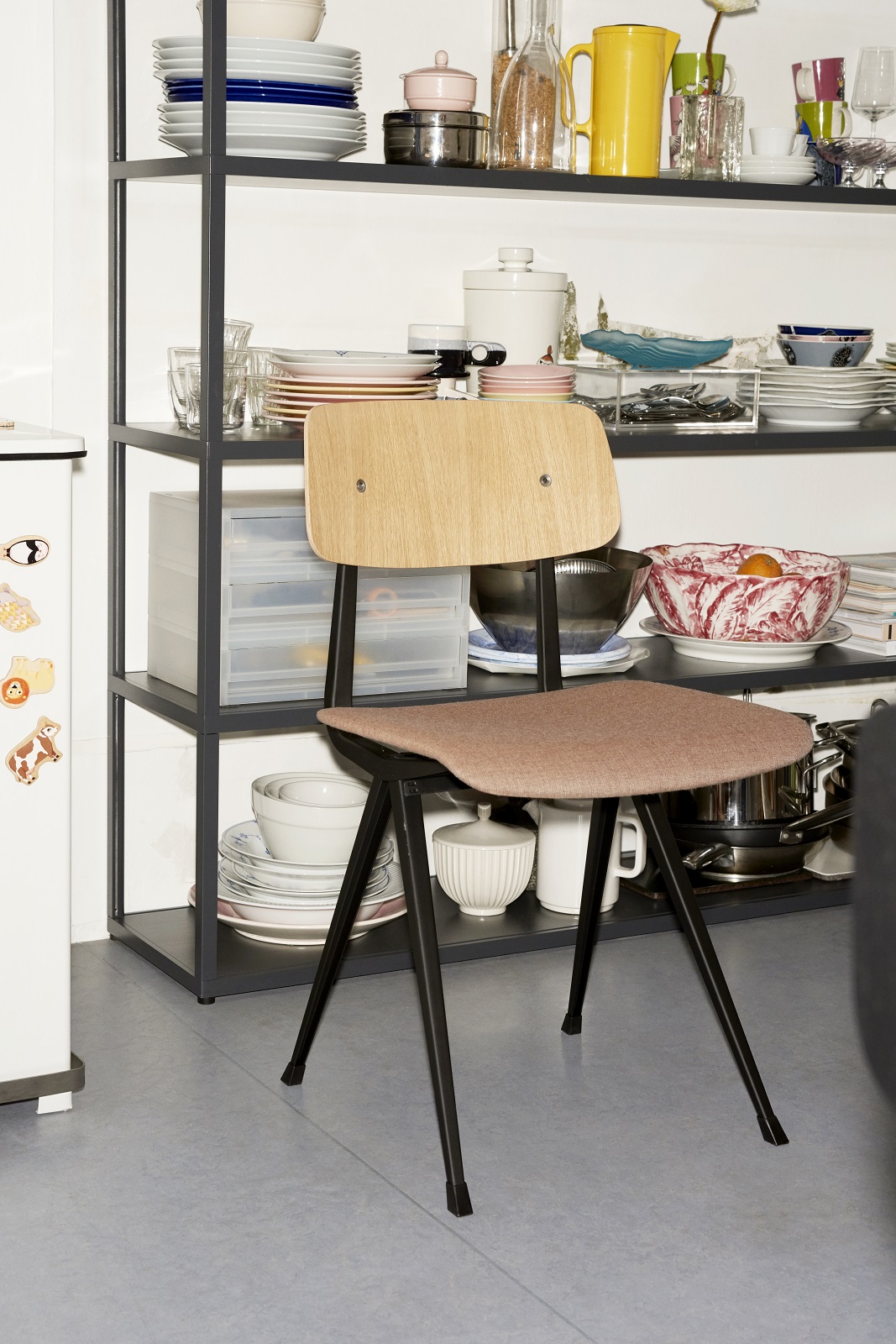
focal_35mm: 60
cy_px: 672
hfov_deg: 22.6
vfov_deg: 33.4
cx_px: 448
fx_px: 2239
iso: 500
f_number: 8
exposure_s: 1/200
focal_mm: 60
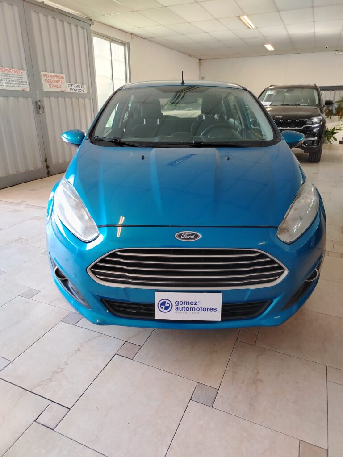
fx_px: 317
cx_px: 172
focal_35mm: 24
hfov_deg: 56.8
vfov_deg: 71.6
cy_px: 228
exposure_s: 1/50
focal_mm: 5.25
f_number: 1.75
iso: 322
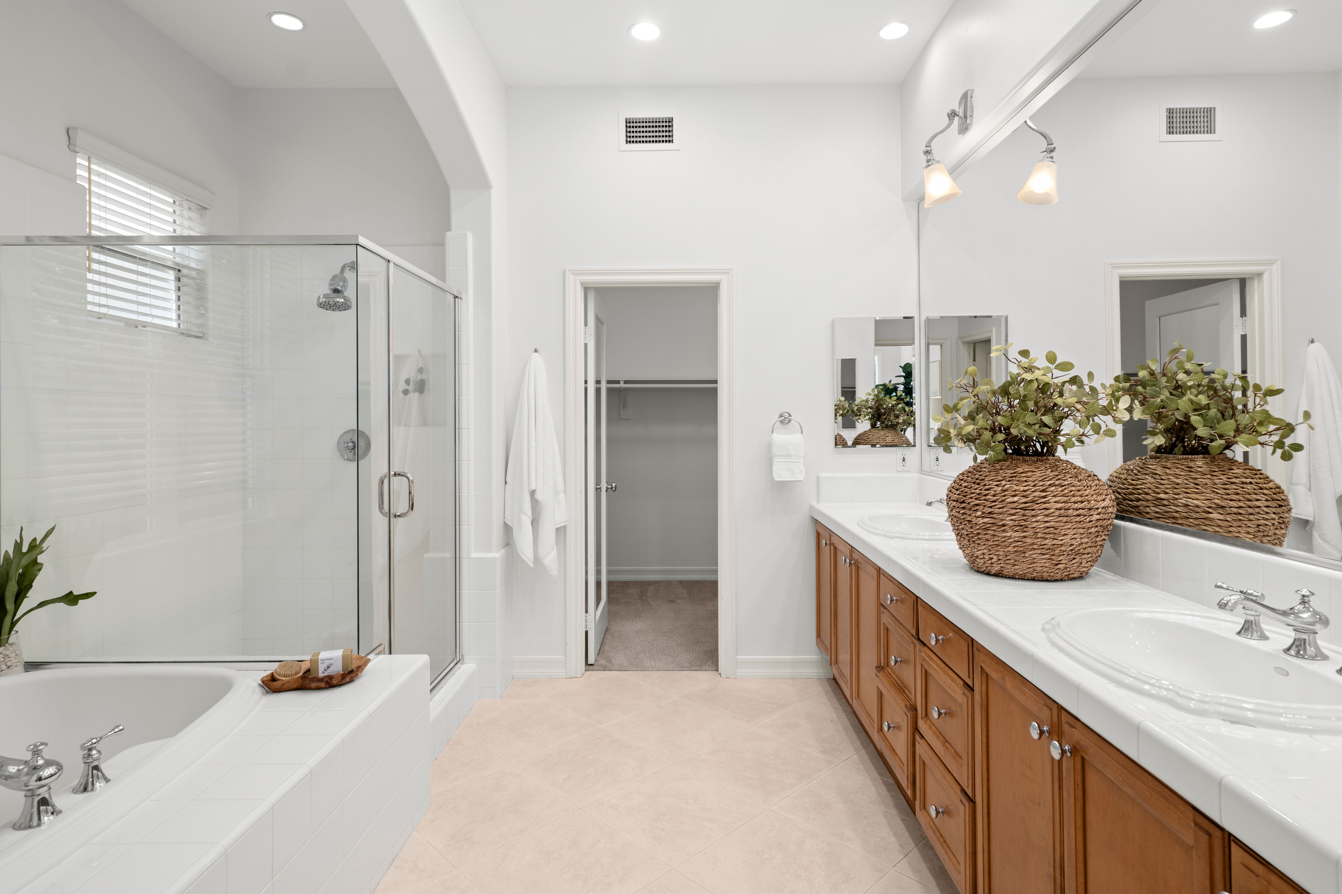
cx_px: 672
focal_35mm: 18
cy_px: 460
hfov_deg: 90.0
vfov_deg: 67.4
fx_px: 671
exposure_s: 1/8
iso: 200
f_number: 9
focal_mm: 17
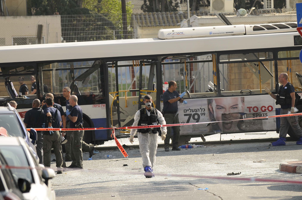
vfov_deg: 5.9
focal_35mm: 232
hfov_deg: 8.9
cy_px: 100
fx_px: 1947
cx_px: 151
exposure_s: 1/800
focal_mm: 155
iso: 200
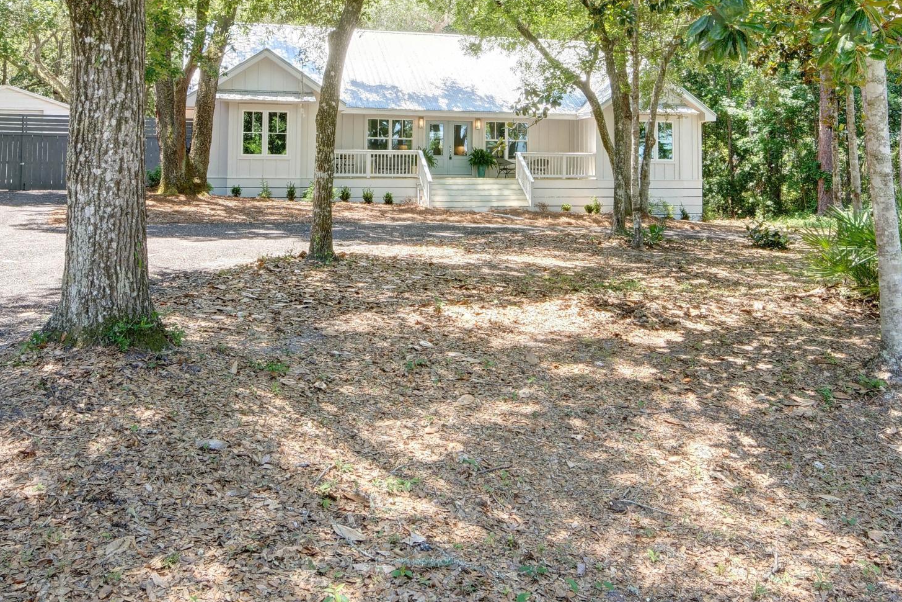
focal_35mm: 33
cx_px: 462
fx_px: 827
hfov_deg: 57.2
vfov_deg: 38.4
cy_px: 115
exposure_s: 1/60
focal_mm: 11
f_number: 14
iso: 100
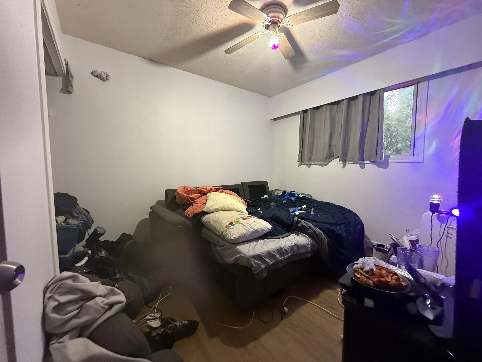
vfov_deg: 85.7
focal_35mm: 14
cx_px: 241
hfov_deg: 102.1
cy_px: 181
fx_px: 195
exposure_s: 1/60
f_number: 2.2
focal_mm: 2.22
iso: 640
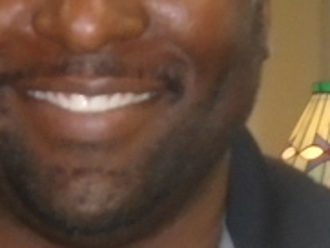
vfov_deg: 5.4
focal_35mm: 271
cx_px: 106
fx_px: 2585
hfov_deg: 7.3
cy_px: 396
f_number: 4.5
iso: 400
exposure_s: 1/50
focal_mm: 8.7
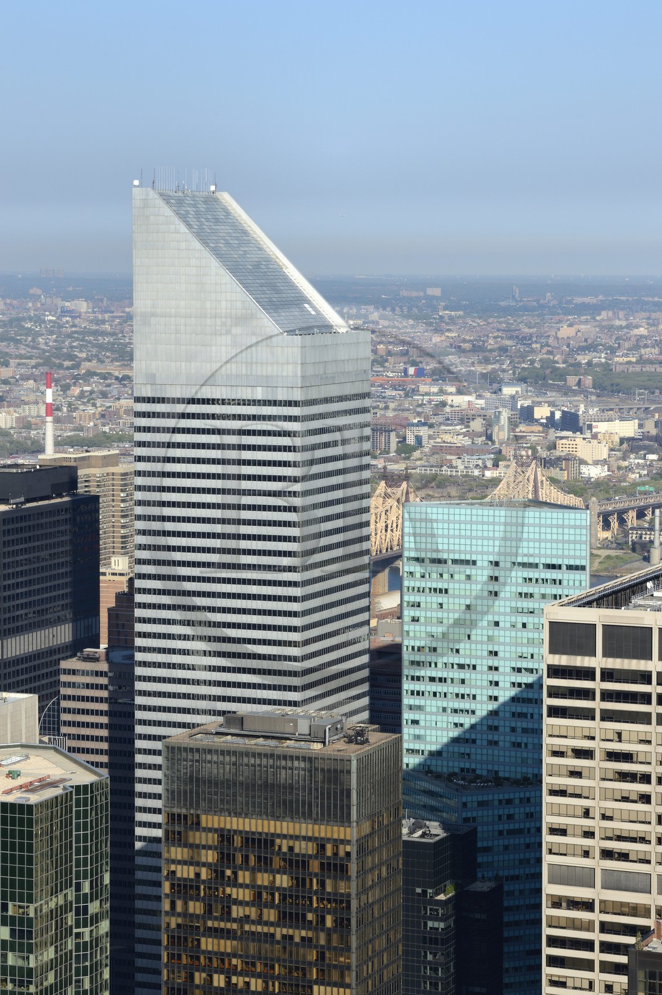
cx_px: 331
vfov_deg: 20.4
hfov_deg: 13.7
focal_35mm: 100
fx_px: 2763
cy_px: 498
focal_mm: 100
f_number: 13
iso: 400
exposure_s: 1/400
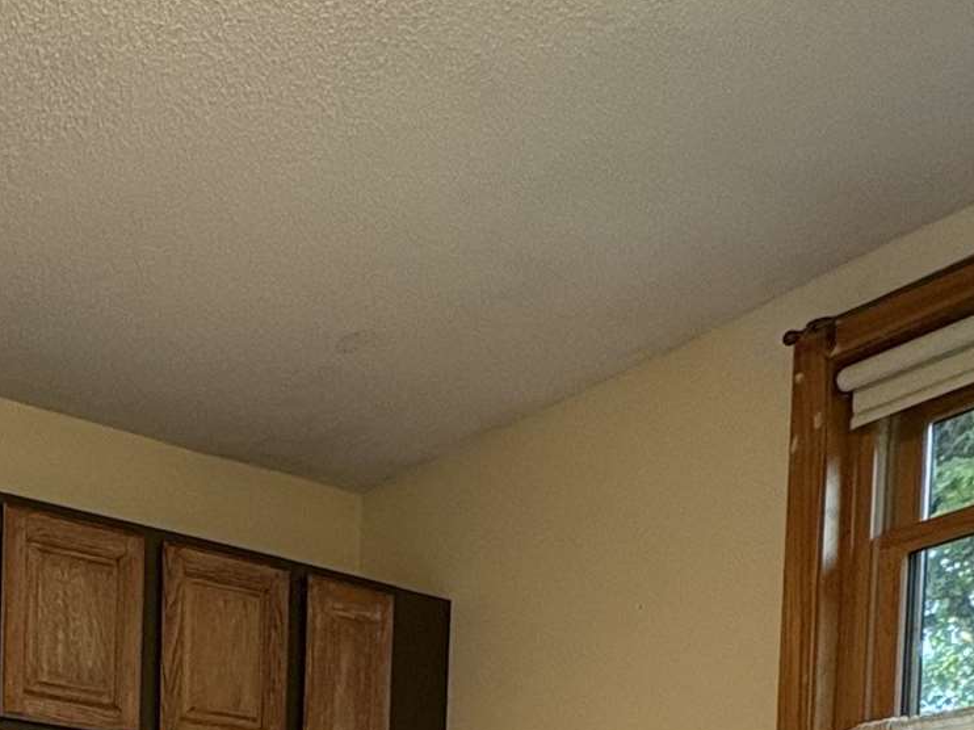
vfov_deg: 20.2
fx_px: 1631
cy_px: 1211
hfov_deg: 30.8
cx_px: -3
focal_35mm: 58
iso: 160
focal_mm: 2.22
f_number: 2.2
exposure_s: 1/60
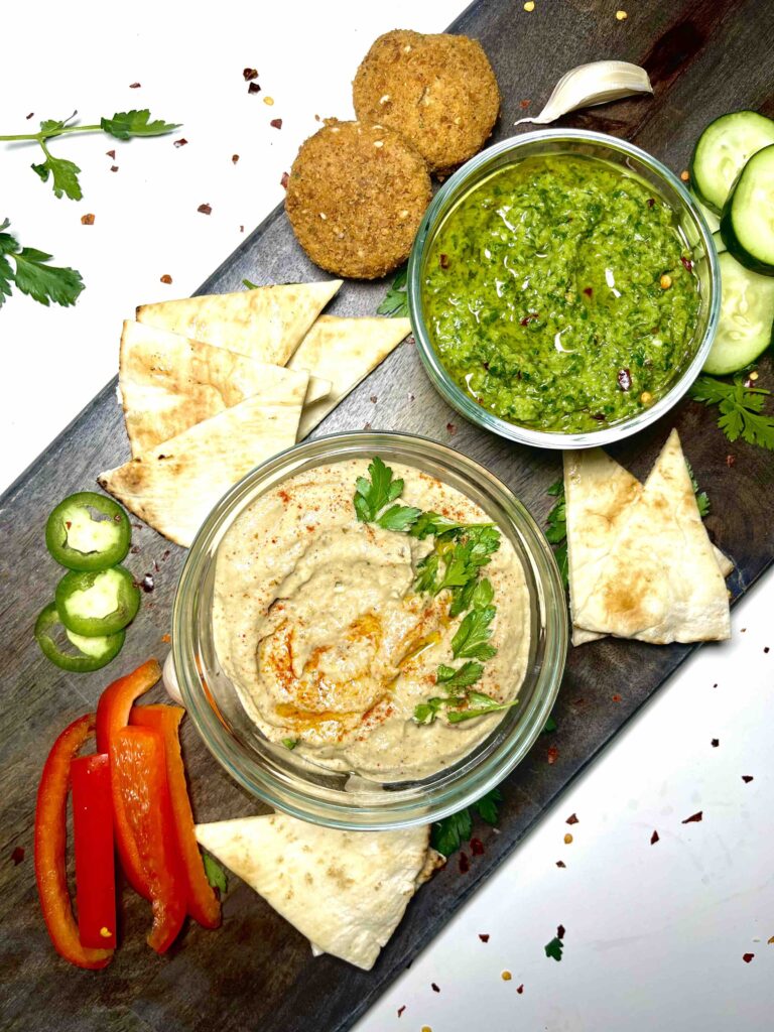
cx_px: 387
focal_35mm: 26
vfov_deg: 67.3
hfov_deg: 53.1
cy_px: 516
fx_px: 775
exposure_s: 1/267
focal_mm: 5.1
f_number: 1.6
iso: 40
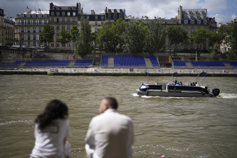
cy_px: 79
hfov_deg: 39.6
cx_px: 118
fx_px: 329
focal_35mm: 50
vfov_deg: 27.0
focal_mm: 50
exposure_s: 1/32000
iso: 160
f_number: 1.2
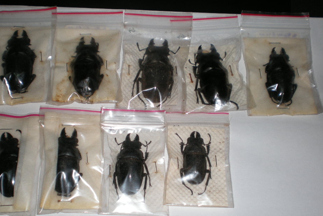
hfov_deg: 38.9
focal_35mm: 51
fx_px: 458
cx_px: 150
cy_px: 126
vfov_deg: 26.5
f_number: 3.5
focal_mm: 7.4
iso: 64
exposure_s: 1/60
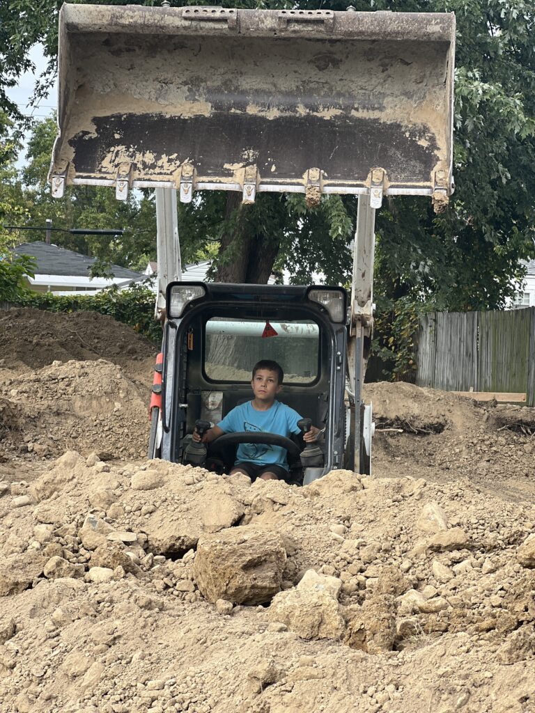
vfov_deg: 25.3
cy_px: 356
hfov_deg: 19.1
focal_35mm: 77
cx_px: 268
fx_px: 1587
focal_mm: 9
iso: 20
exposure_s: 1/122
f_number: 2.8
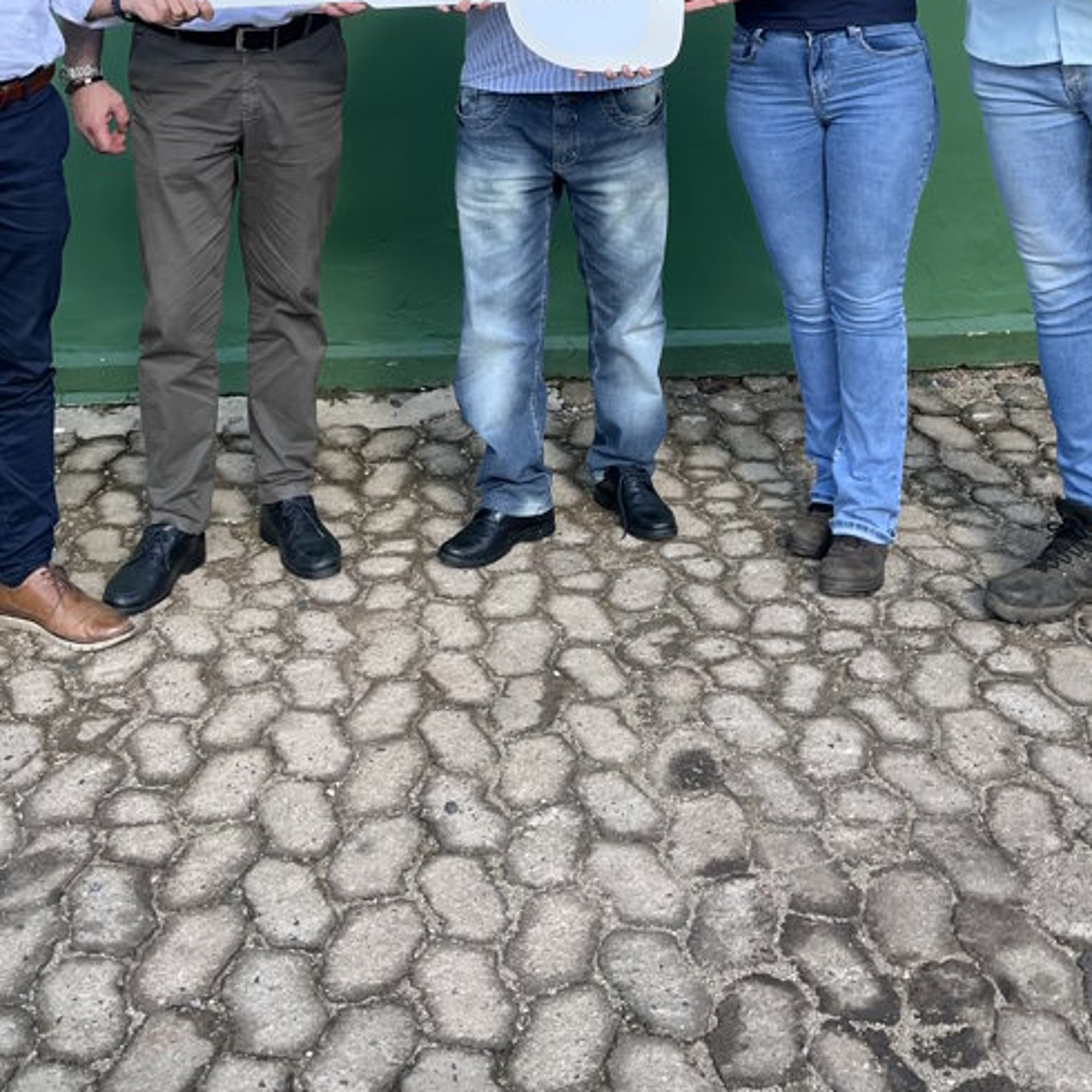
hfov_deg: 34.0
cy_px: -57
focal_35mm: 50
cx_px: 528
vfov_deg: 30.9
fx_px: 1785
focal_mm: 5.1
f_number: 1.6
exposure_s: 1/1623
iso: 50
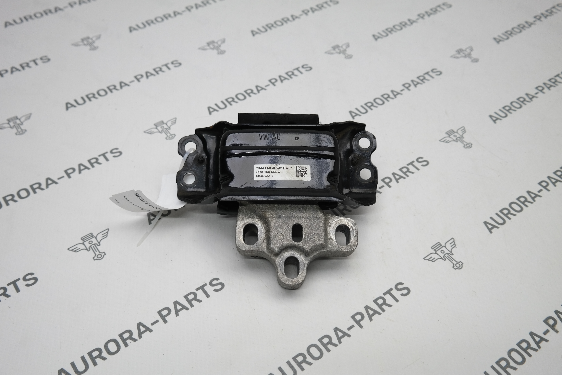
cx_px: 281
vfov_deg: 36.9
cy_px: 188
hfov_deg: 53.1
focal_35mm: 36
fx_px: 562
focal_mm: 24
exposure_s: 1/100
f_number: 4
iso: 200
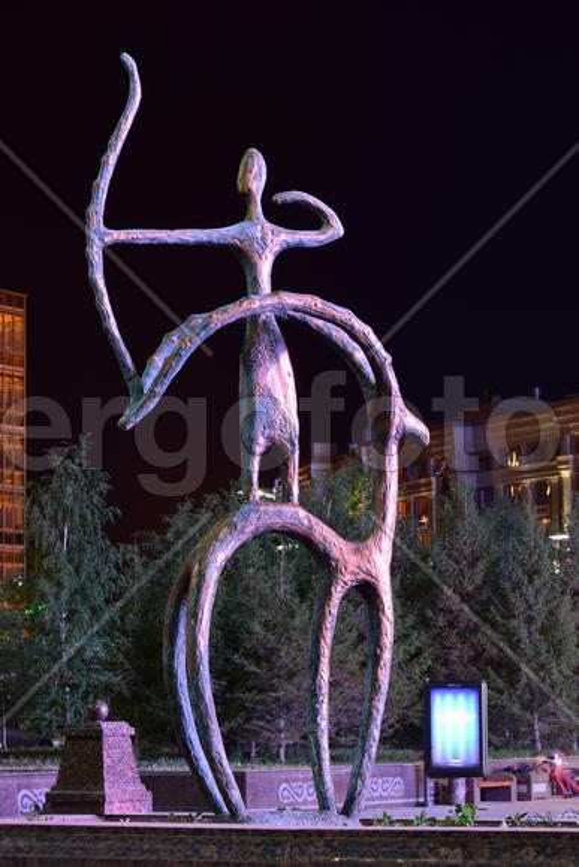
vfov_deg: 19.5
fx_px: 2531
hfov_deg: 13.0
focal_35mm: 105
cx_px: 290
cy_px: 434
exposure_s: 10
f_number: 13
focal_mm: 70
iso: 100
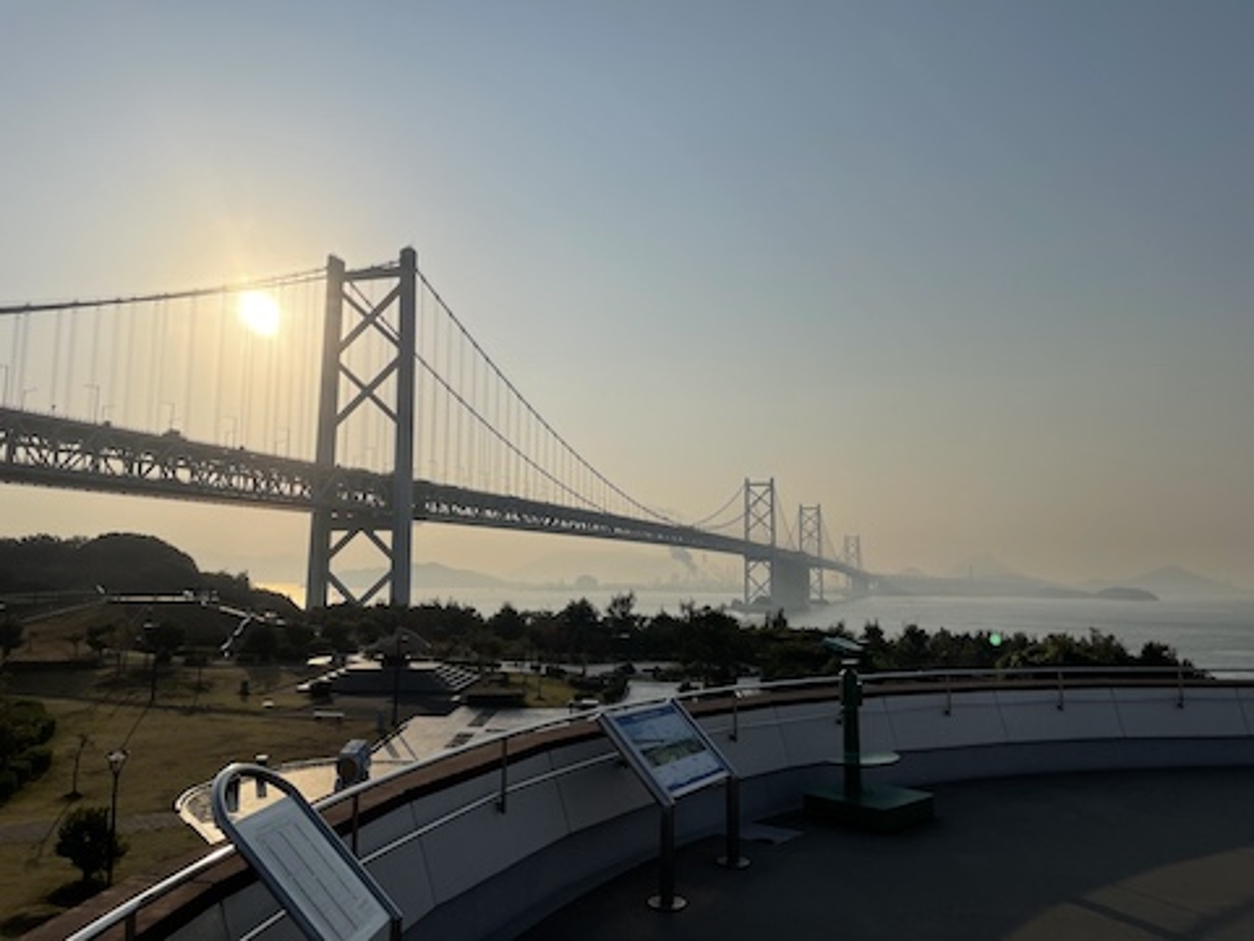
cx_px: 627
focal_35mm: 26
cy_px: 470
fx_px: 942
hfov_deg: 67.3
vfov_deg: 53.1
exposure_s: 1/17241
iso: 32
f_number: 1.6
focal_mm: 4.2
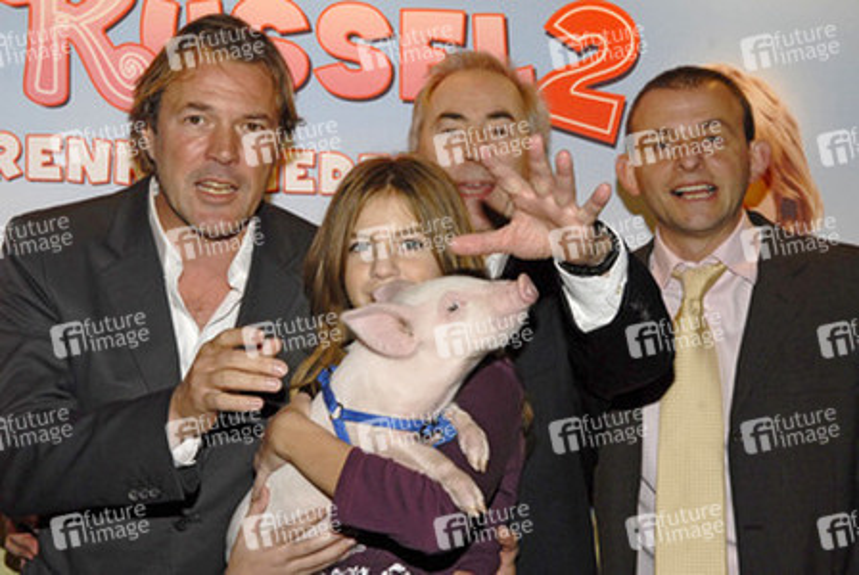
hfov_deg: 30.5
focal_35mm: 66
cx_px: 430
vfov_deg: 20.7
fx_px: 1577
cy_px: 288
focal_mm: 44
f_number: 8
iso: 400
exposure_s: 1/125
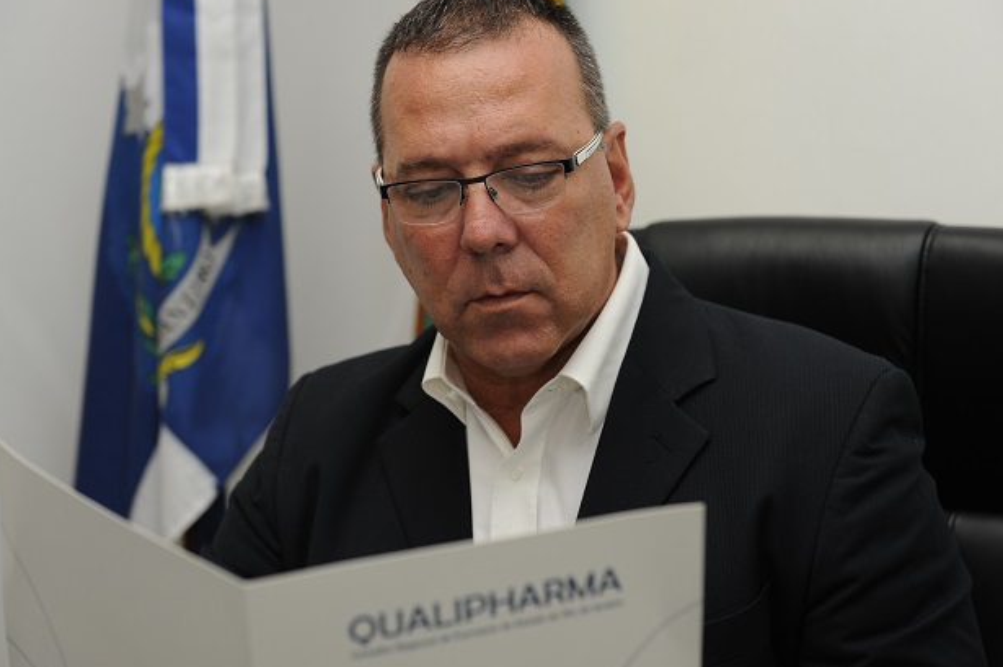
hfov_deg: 27.4
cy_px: 326
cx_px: 494
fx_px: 2060
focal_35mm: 74
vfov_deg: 18.4
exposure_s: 1/250
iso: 640
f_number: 4
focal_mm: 70
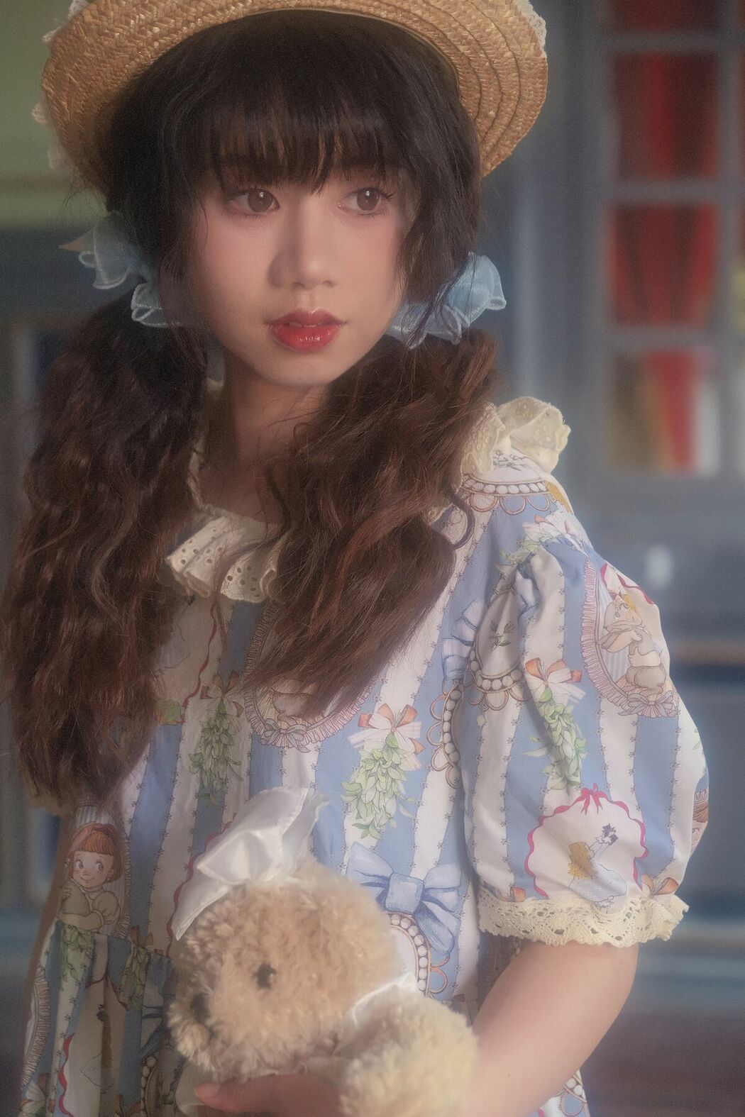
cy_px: 558
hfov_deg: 16.5
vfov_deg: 24.5
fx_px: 2576
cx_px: 372
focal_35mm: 83
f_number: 2.8
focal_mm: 55
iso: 640
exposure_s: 1/60
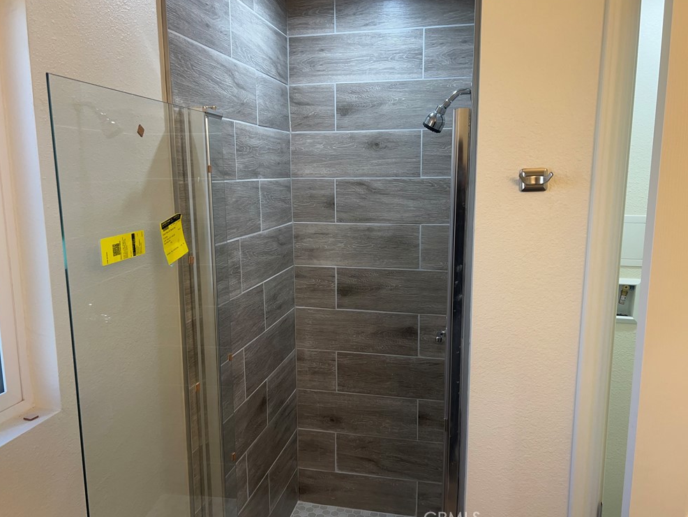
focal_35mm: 27
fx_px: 537
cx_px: 347
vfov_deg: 51.4
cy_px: 260
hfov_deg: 65.3
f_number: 1.5
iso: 64
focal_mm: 5.7
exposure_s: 1/120
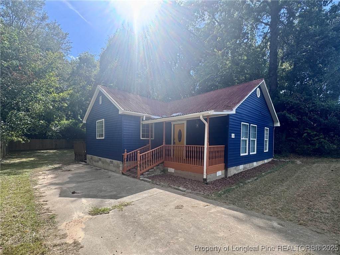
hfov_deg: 102.1
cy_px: 128
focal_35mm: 14
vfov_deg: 85.7
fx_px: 137
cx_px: 170
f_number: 2.2
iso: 40
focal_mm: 2.22
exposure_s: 1/749
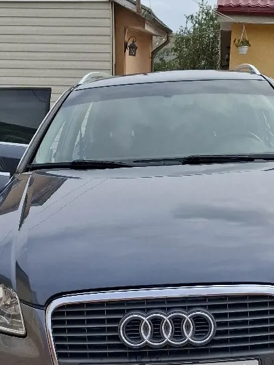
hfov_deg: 25.6
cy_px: 236
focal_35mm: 57
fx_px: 601
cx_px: 170
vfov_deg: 33.5
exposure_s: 1/2000
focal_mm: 5.54
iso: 50
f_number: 1.8
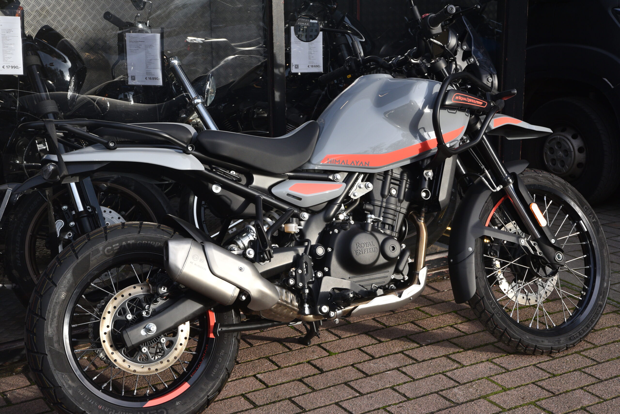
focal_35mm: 58
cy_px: 207
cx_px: 310
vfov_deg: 23.4
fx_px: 999
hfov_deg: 34.5
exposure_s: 1/400
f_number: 10
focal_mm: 58
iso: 1000
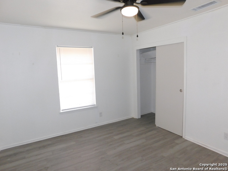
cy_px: 86
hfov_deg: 73.9
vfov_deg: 58.9
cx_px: 114
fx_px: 151
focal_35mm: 23
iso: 200
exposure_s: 1/30
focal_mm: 4
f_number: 3
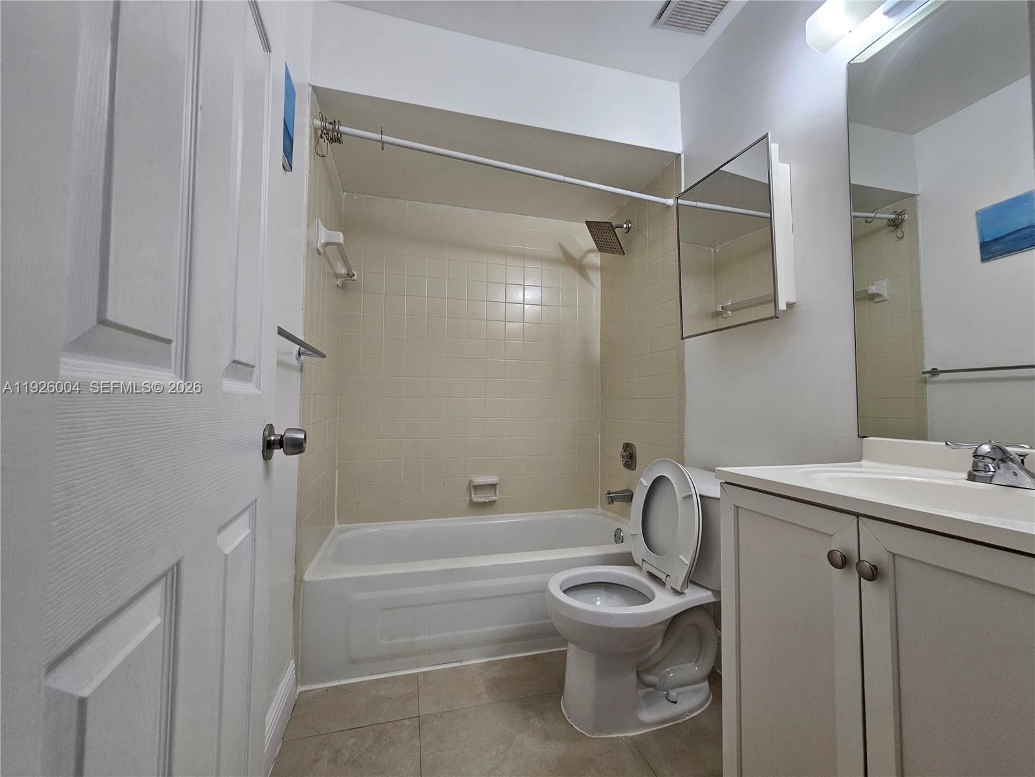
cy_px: 388
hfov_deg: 106.2
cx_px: 518
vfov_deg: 89.9
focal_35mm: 13
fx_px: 389
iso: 125
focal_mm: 2.2
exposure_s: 1/60
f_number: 2.2
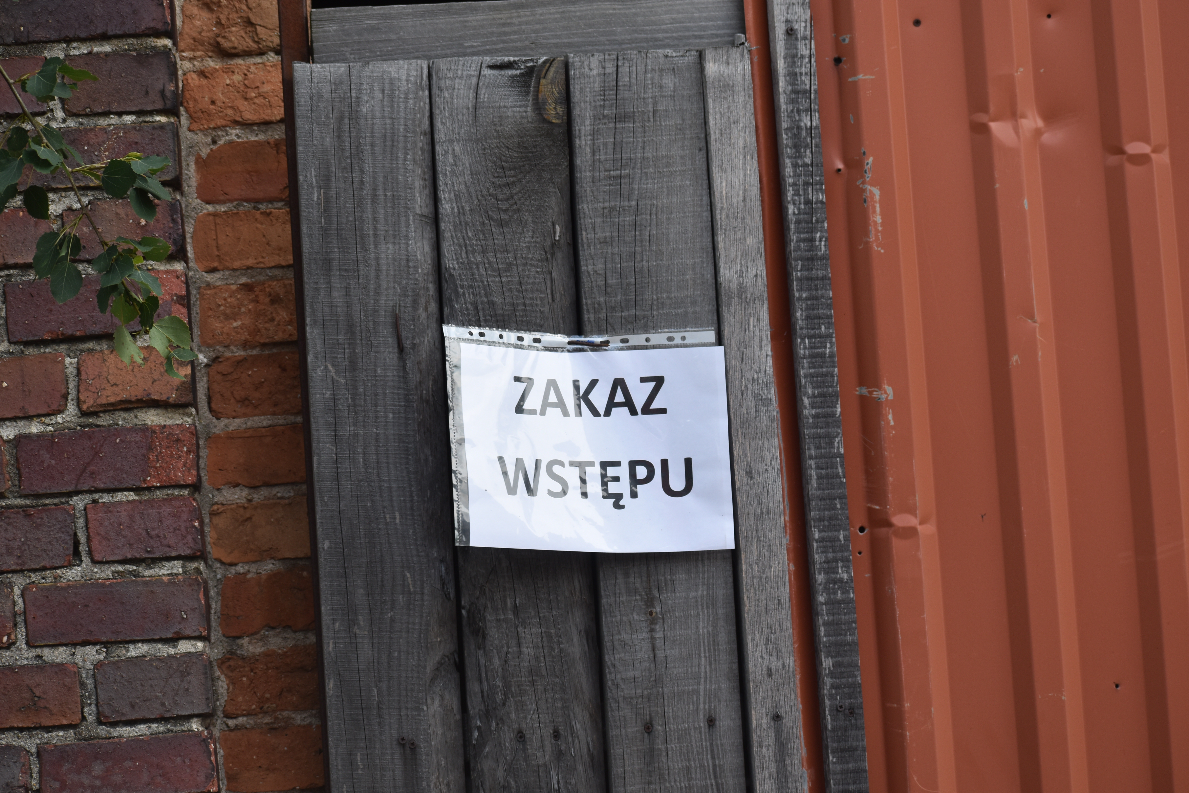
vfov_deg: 13.0
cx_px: 594
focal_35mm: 105
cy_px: 396
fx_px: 3468
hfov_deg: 19.5
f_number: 5.6
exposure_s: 1/250
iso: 200
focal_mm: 70
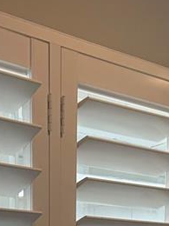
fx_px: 781
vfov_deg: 13.8
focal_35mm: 120
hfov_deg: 12.3
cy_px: 456
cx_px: 33
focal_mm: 5.7
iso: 80
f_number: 1.5
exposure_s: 1/120
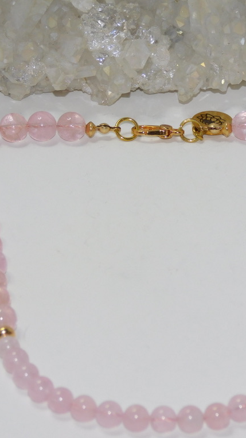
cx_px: 182
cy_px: 218
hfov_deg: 6.2
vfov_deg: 11.0
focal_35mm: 196
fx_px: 2274
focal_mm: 23.7
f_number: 5
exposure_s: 1/60
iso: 200
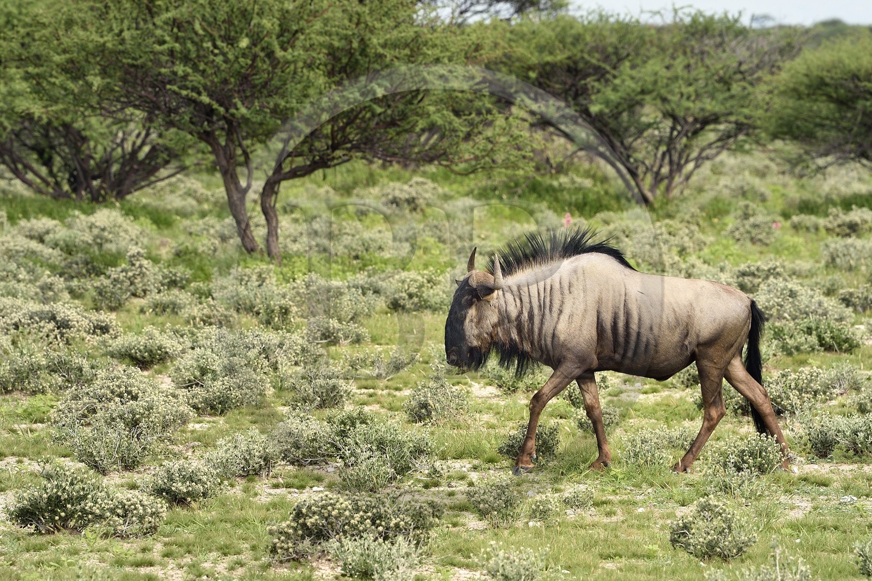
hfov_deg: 7.4
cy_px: 290
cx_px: 436
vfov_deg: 4.9
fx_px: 6780
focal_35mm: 280
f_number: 9
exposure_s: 1/800
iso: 400
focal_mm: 280
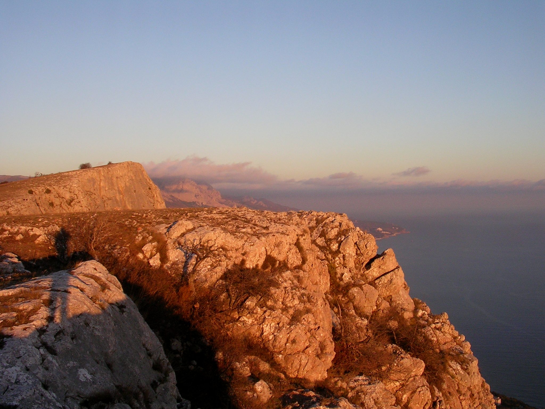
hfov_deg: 49.0
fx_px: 598
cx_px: 272
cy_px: 204
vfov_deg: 37.7
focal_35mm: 38
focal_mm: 5.8
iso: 79
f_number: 5.6
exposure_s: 1/137
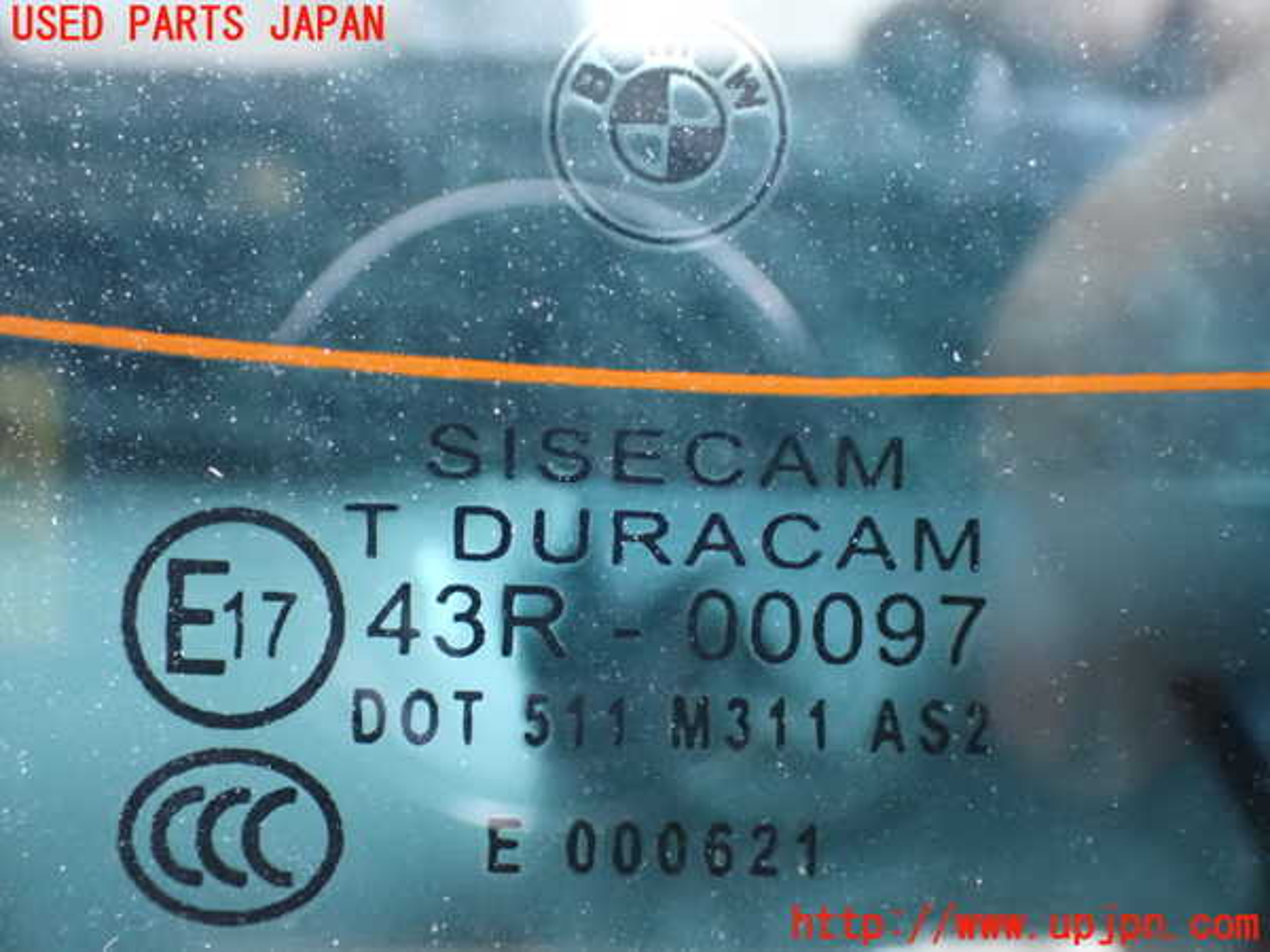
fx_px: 1614
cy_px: 476
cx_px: 635
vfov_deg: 32.9
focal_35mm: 44
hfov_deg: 42.9
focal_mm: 7.84
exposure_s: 1/40
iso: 2000
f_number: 2.9
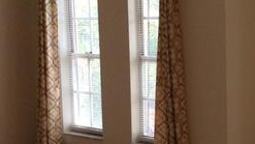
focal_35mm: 108
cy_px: 140
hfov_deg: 19.3
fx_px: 730
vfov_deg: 11.1
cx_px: 244
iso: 50
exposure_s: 1/120
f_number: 2.4
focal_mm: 3.3
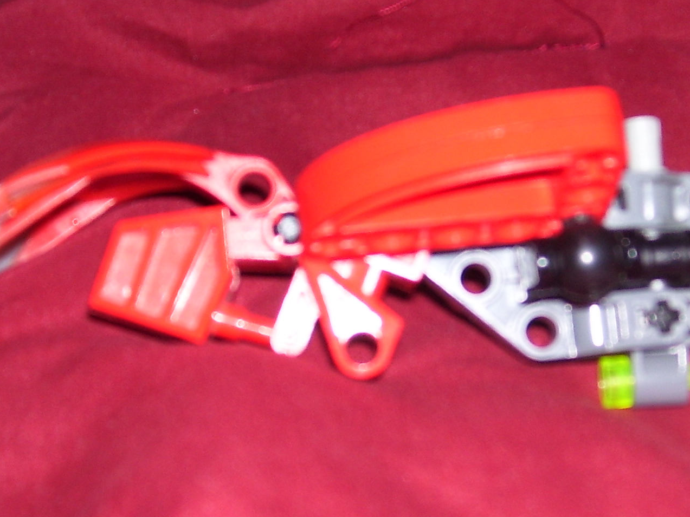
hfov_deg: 22.9
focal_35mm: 85
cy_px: 277
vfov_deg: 17.4
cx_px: 479
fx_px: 1694
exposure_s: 1/60
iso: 80
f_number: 3
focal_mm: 7
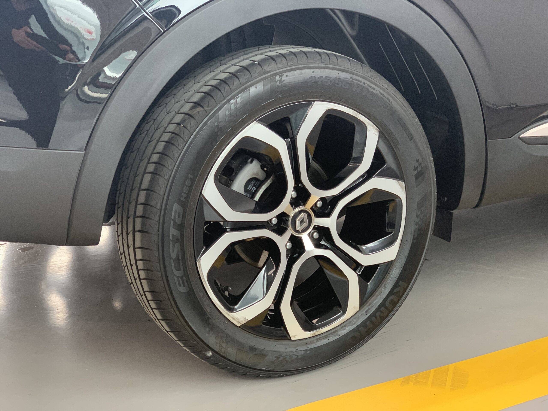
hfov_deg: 36.8
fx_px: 823
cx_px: 274
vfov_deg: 28.0
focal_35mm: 52
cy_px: 206
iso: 200
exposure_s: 1/60
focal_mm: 6
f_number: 2.4
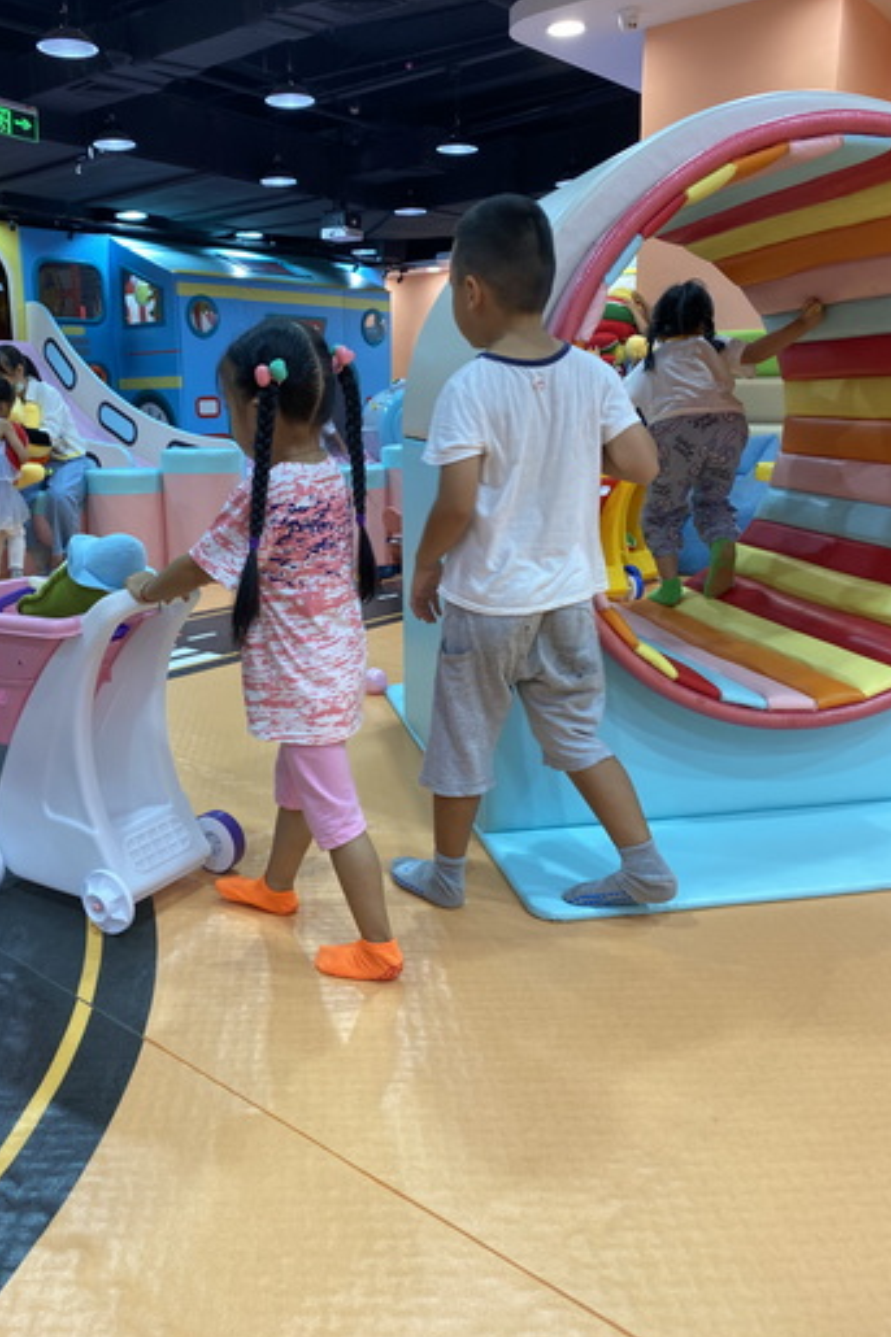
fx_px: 1040
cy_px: 653
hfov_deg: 46.2
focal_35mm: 28
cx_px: 382
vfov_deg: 65.5
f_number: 1.8
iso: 80
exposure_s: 1/100
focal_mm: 4.25
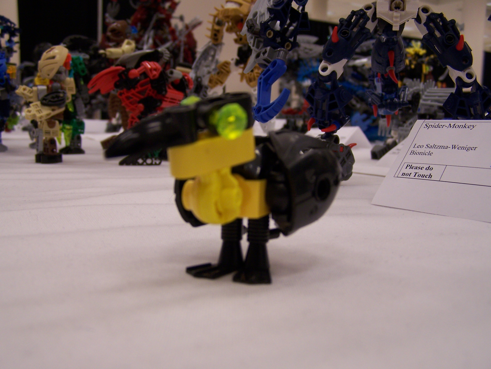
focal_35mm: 38
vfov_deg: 37.7
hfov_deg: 49.0
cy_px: 184
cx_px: 246
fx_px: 539
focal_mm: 6.3
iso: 100
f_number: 2.8
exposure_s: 1/30
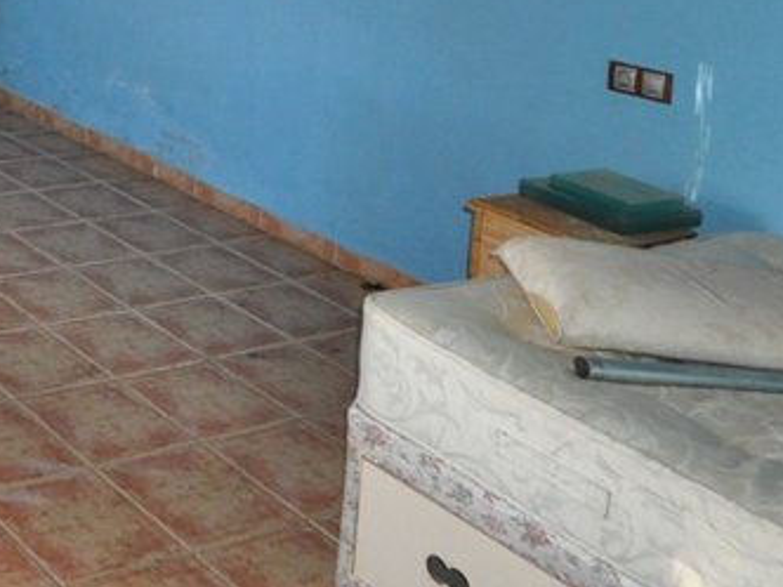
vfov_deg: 23.8
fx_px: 1176
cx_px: -208
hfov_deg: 30.1
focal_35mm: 52
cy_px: -225
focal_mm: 10
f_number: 3.5
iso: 800
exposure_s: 1/60
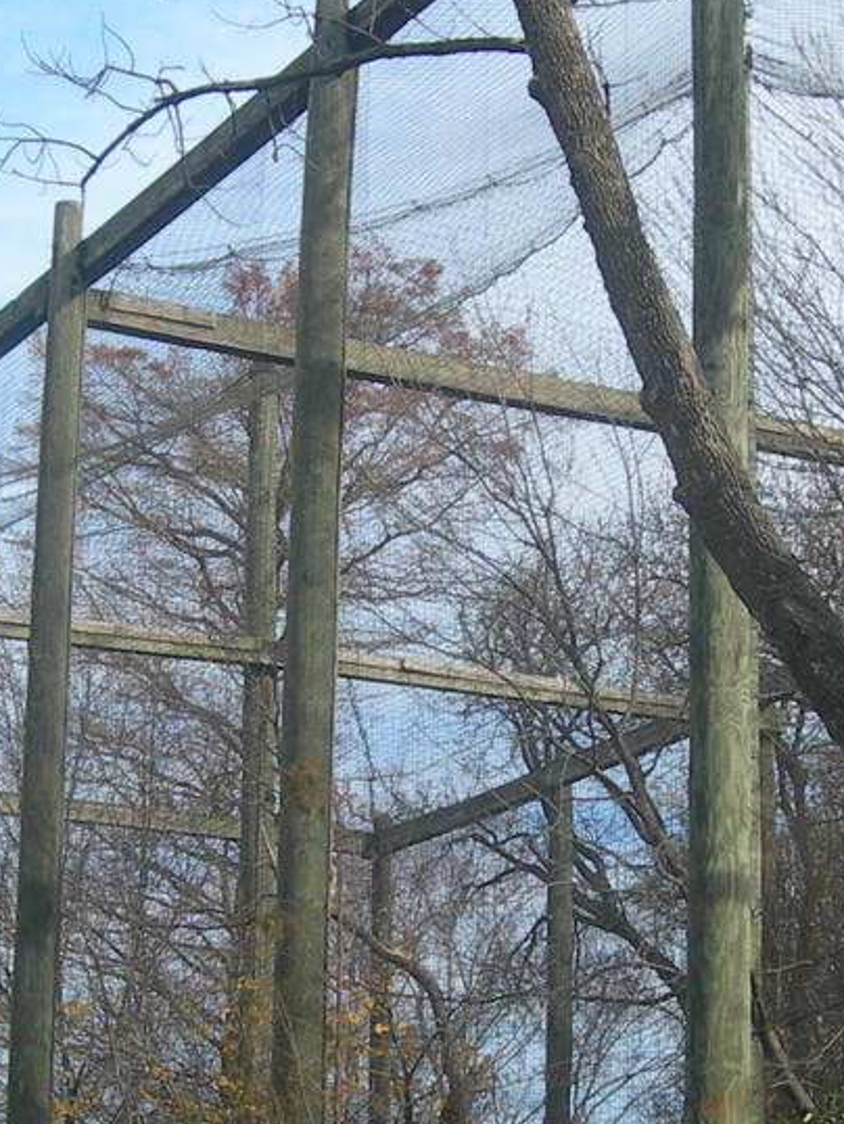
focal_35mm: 113
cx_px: 372
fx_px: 3671
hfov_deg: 13.1
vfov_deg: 17.3
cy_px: 840
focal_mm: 7.8
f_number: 4.8
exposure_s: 1/235
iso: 50
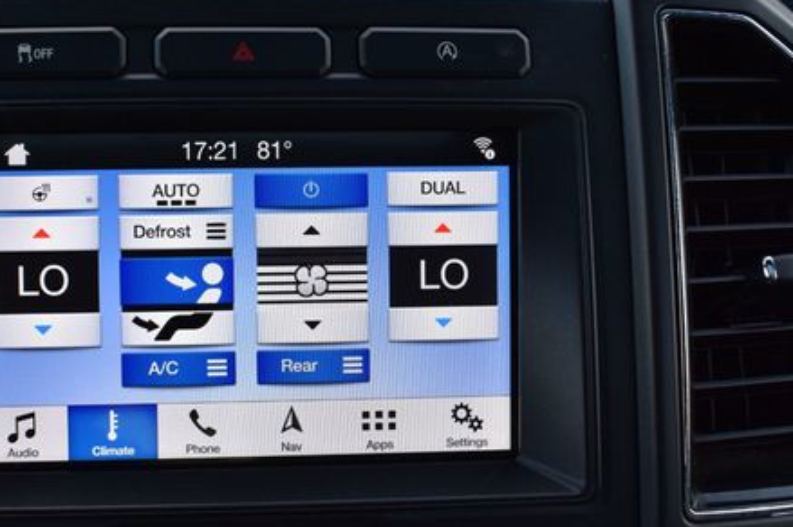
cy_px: 280
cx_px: 247
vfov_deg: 24.7
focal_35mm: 55
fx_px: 1205
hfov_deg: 36.0
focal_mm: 25
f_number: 8
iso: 400
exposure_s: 1/60
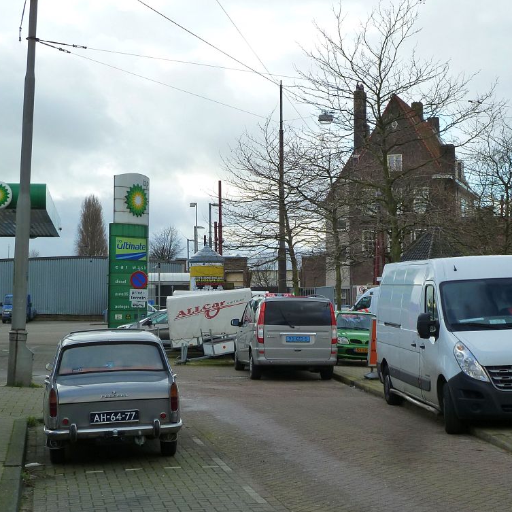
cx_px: 296
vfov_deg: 26.1
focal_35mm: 66
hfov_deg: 26.1
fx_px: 1104
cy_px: 254
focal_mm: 9.1
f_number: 3.9
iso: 125
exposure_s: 1/200
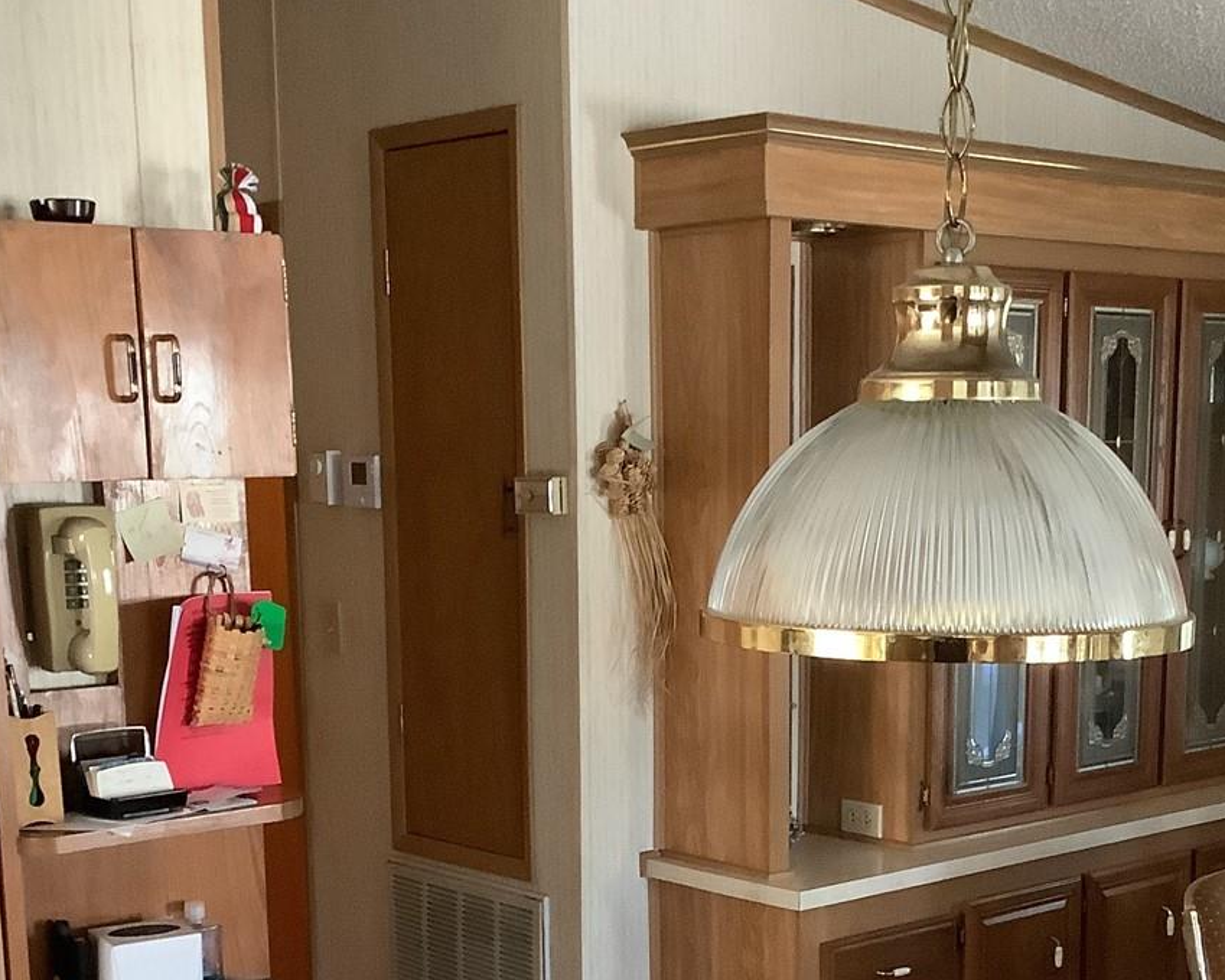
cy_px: 831
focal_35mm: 57
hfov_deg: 32.9
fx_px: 2066
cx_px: 723
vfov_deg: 26.0
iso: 400
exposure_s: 1/30
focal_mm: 3.3
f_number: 2.4
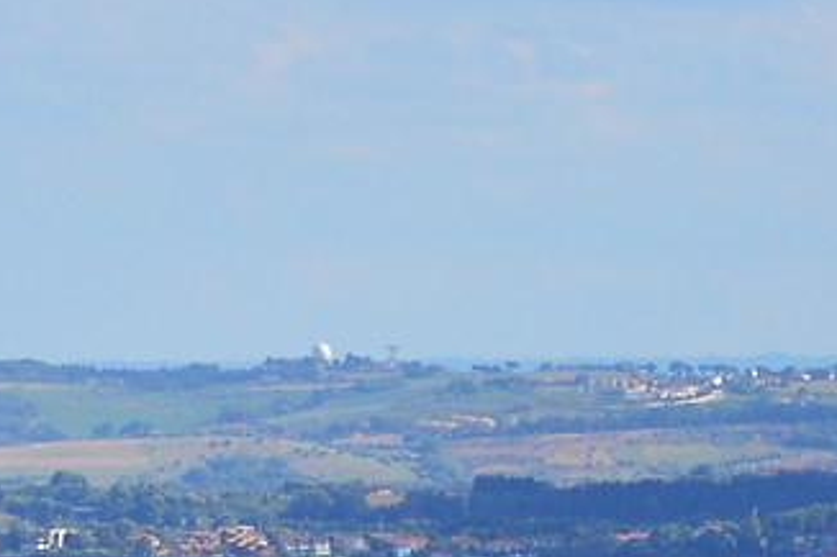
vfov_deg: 1.8
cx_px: 411
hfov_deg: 2.7
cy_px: 839
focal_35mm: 751
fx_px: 17451
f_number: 7.1
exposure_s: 1/320
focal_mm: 68
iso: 100
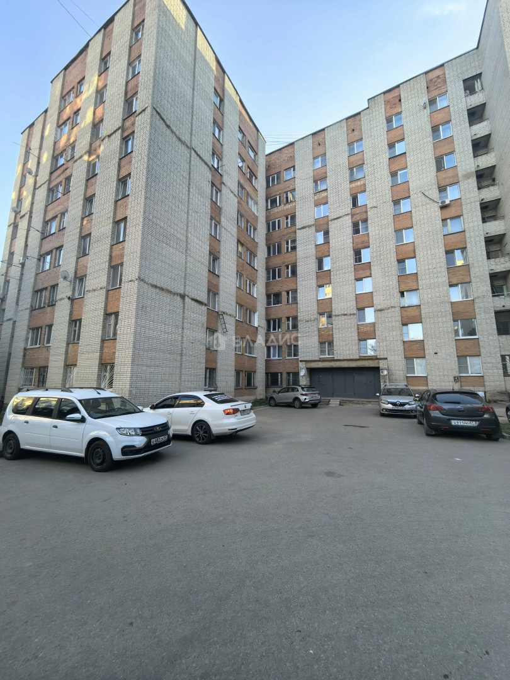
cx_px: 255
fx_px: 255
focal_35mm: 13
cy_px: 340
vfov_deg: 106.2
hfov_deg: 89.9
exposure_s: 1/173
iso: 50
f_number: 2.2
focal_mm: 1.95
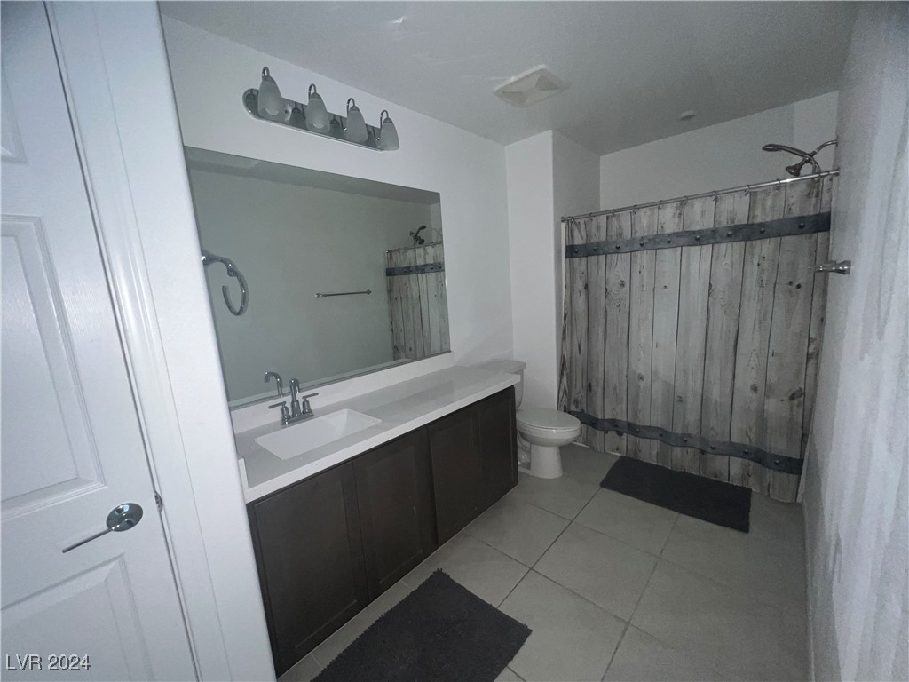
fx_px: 341
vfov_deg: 89.9
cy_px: 341
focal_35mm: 13
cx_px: 454
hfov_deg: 106.2
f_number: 1.8
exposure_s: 1/37
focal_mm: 1.57
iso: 160
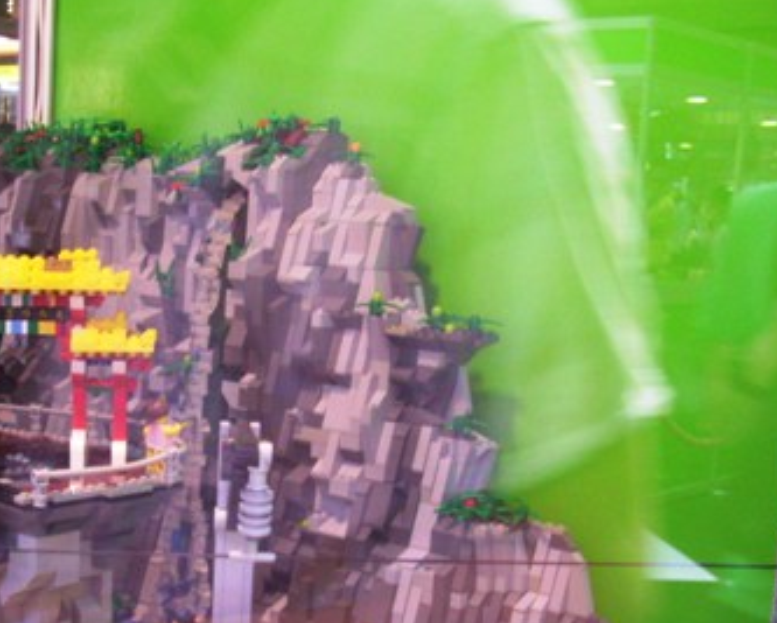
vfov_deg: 25.0
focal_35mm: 60
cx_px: 247
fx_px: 1381
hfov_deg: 31.1
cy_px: 497
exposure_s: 1/15
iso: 160
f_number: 2.9
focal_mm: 5.7
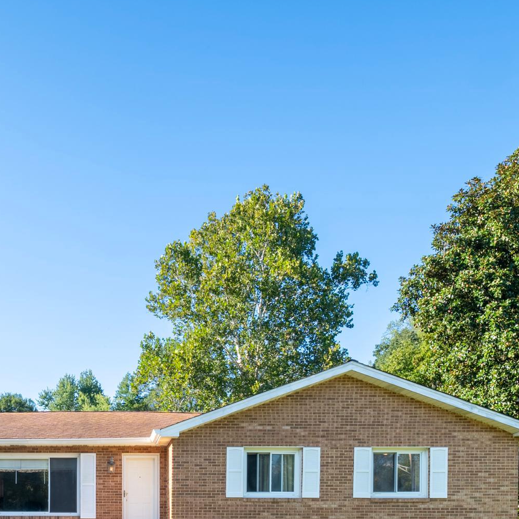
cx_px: 105
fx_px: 560
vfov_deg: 49.3
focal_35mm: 33
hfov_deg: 47.1
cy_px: 321
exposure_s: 1/200
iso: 200
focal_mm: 19
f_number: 16
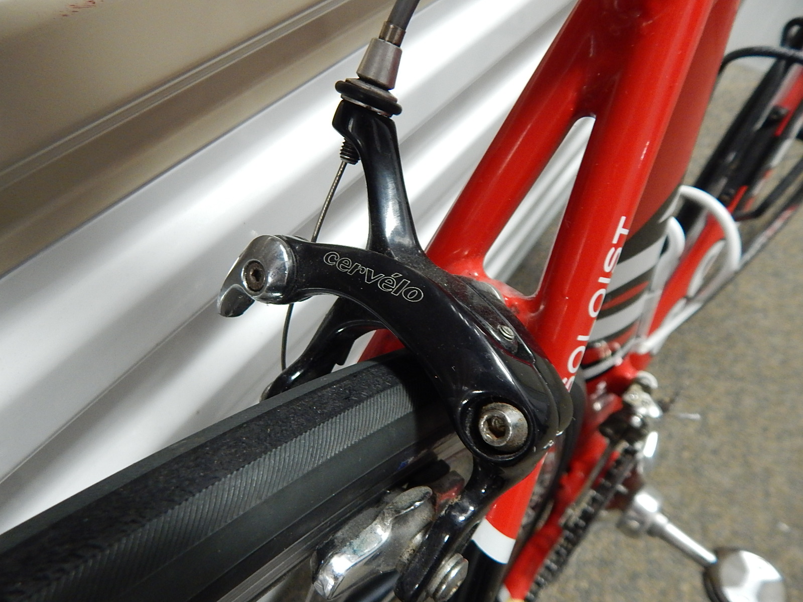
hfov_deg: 76.4
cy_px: 301
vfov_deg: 61.1
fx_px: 510
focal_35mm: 22
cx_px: 402
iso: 400
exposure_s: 1/30
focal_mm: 4
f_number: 3
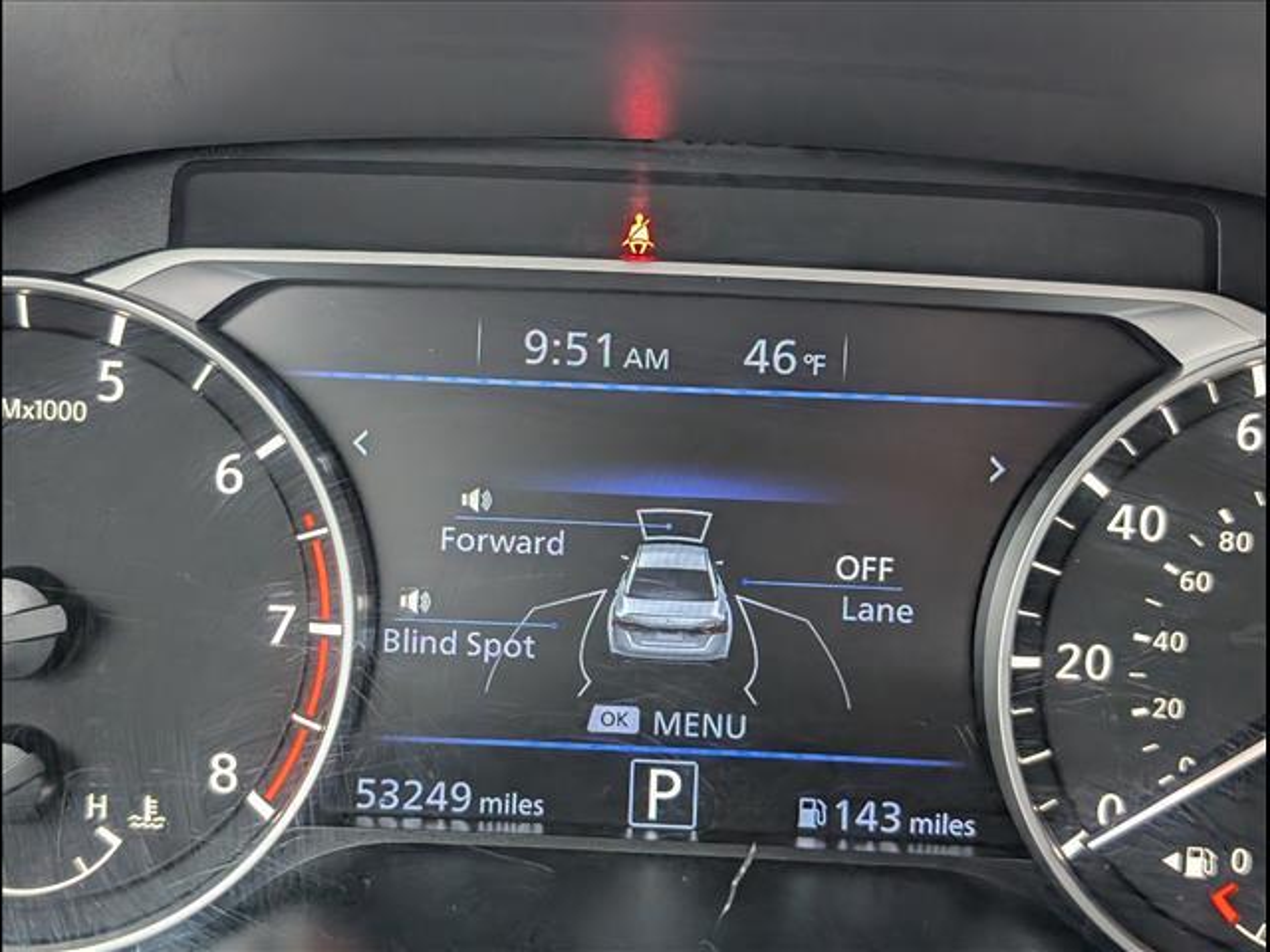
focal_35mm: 49
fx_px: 1798
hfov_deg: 38.9
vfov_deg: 29.7
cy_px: 476
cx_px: 635
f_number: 1.68
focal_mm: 6.9
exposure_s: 1/312
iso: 535
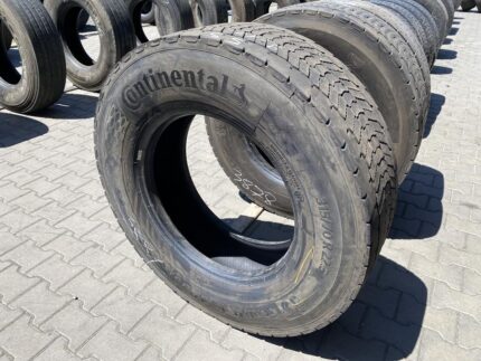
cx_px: 240
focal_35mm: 26
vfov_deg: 53.1
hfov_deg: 67.3
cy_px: 180
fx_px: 361
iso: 32
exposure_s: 1/1218
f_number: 1.8
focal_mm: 4.25
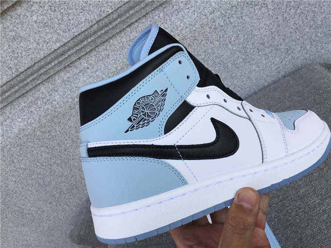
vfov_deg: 45.4
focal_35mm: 31
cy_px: 124
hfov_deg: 58.4
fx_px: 296
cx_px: 166
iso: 25
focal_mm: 3.3
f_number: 2.4
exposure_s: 1/536
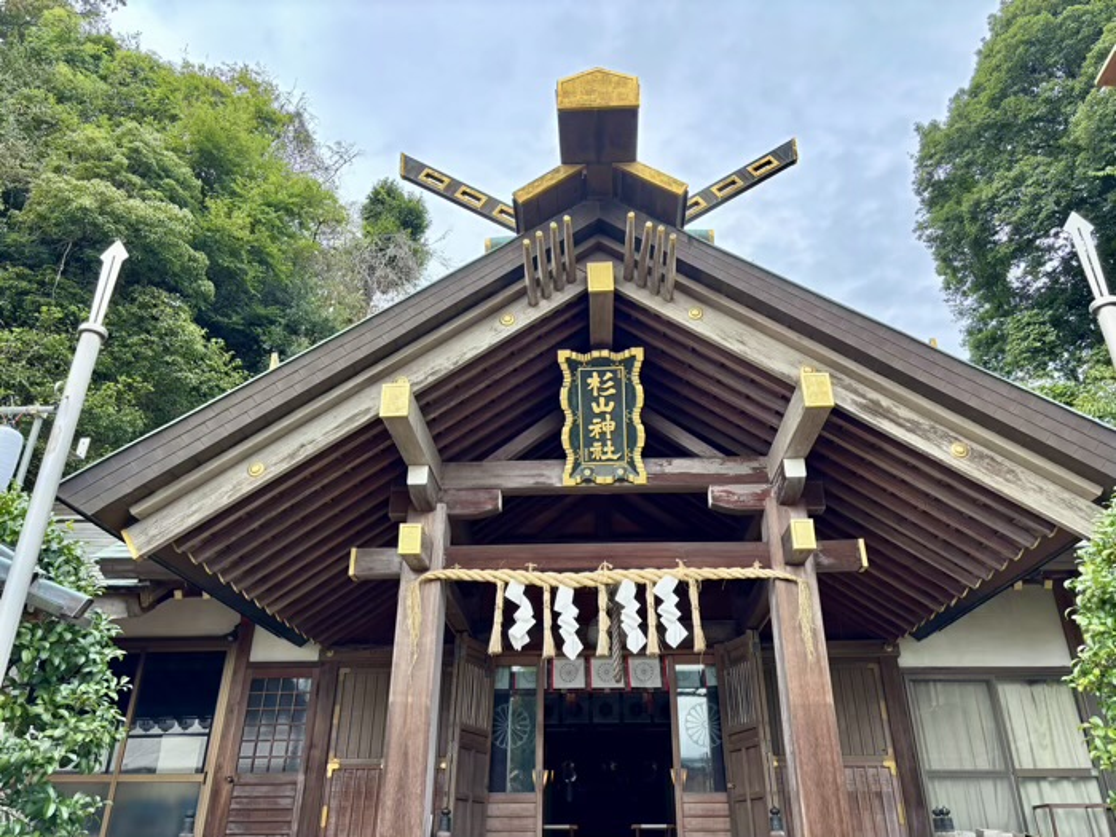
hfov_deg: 67.3
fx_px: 838
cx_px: 558
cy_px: 418
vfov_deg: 53.1
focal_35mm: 26
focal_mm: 5.96
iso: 50
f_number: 1.6
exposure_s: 1/475
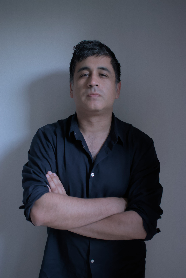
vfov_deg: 49.6
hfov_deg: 34.2
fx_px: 302
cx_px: 93
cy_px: 139
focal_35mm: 39
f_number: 4
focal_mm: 26
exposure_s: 1/30
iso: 800
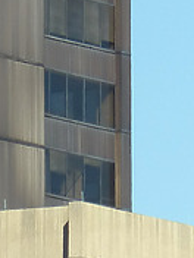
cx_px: -179
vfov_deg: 1.3
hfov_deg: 1.0
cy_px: -182
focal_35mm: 1546
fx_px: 11552
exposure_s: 1/1000
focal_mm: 54.5
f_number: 4
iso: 100
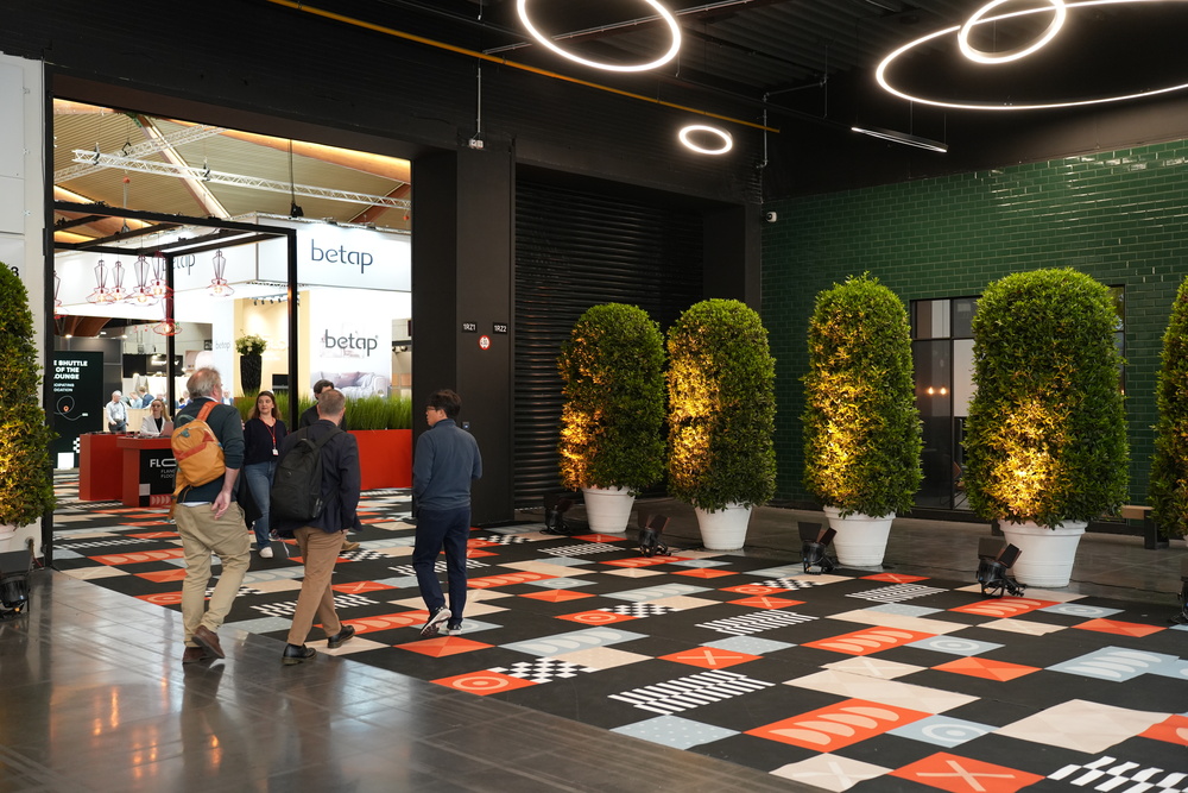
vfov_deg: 36.9
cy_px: 396
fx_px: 1188
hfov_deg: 53.1
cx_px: 594
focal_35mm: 36
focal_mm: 36
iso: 1600
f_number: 2.8
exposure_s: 1/160
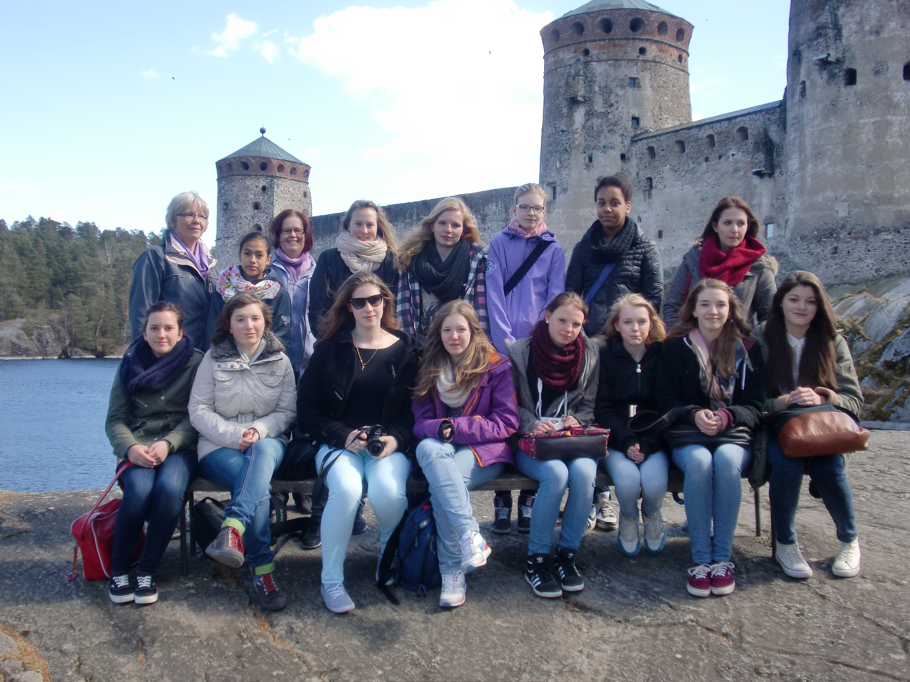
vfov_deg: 36.8
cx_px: 455
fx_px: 1025
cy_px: 341
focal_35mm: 39
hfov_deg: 47.9
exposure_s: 1/320
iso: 64
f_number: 3.1
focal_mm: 6.51
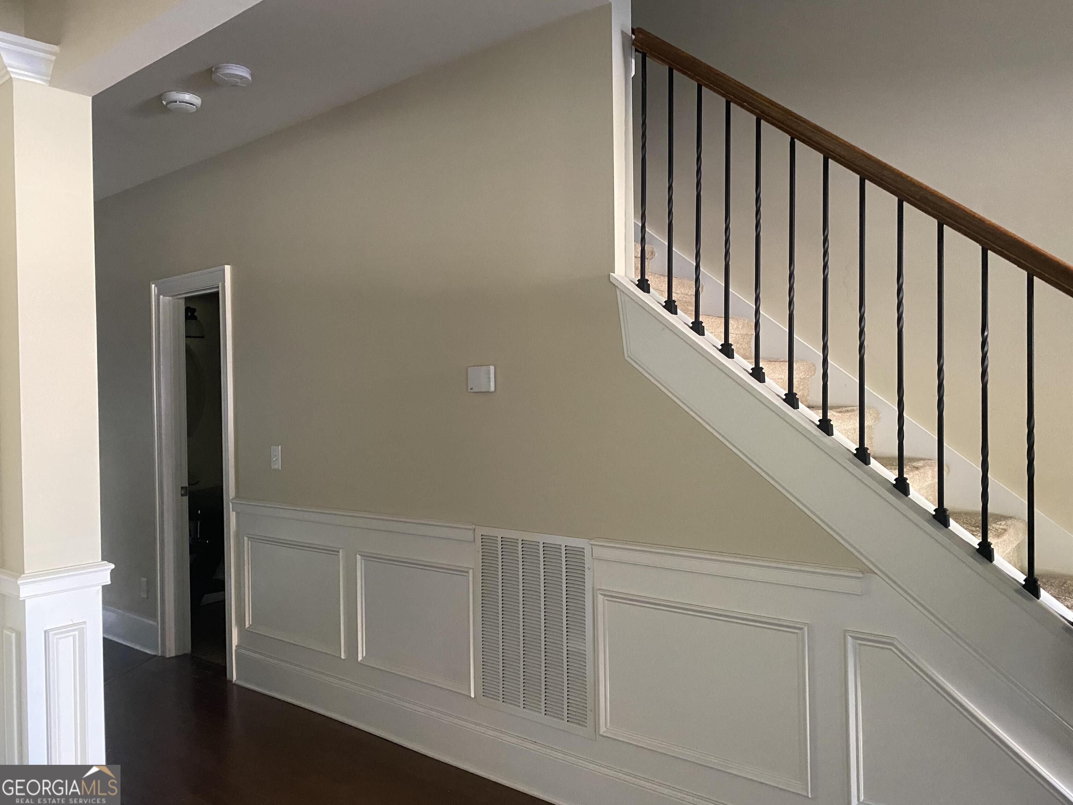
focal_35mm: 26
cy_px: 402
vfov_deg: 53.1
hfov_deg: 67.3
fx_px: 806
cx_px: 536
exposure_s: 1/57
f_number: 1.8
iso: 500
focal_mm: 4.25
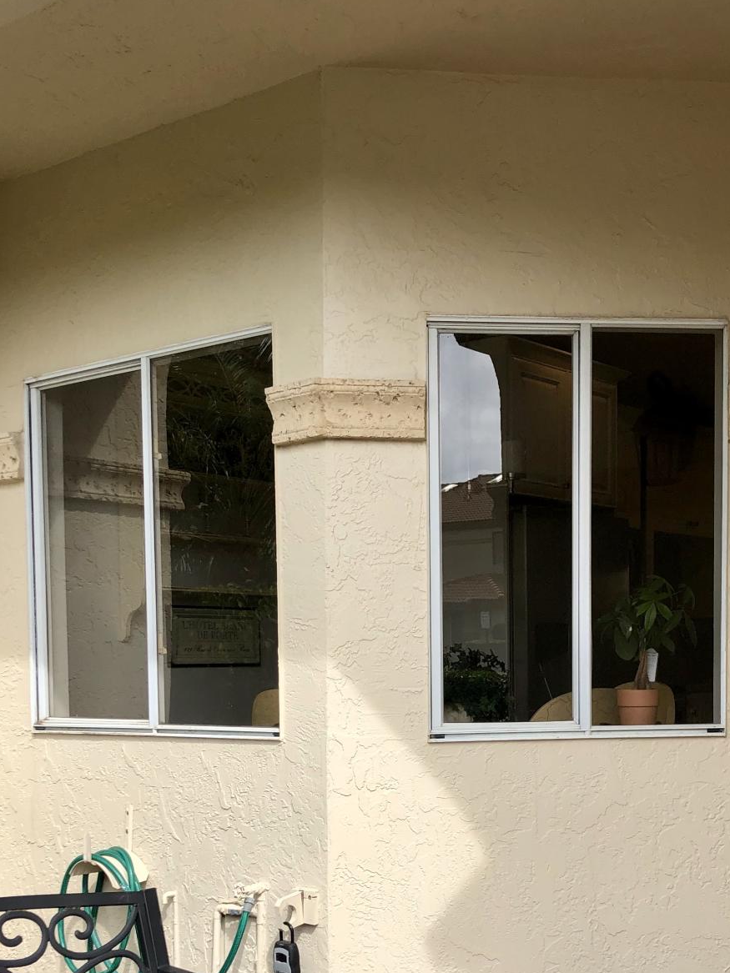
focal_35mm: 48
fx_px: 1350
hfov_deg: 30.2
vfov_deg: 38.6
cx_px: 450
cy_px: 731
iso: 20
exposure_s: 1/787
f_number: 1.8
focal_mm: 3.99
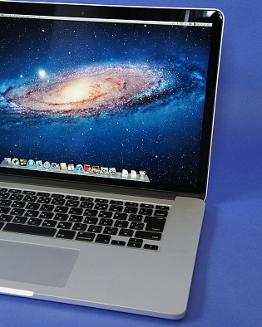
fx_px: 686
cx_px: 72
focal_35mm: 71
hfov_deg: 21.5
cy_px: 164
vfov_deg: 26.9
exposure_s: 1/60
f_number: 4.5
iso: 1250
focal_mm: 33
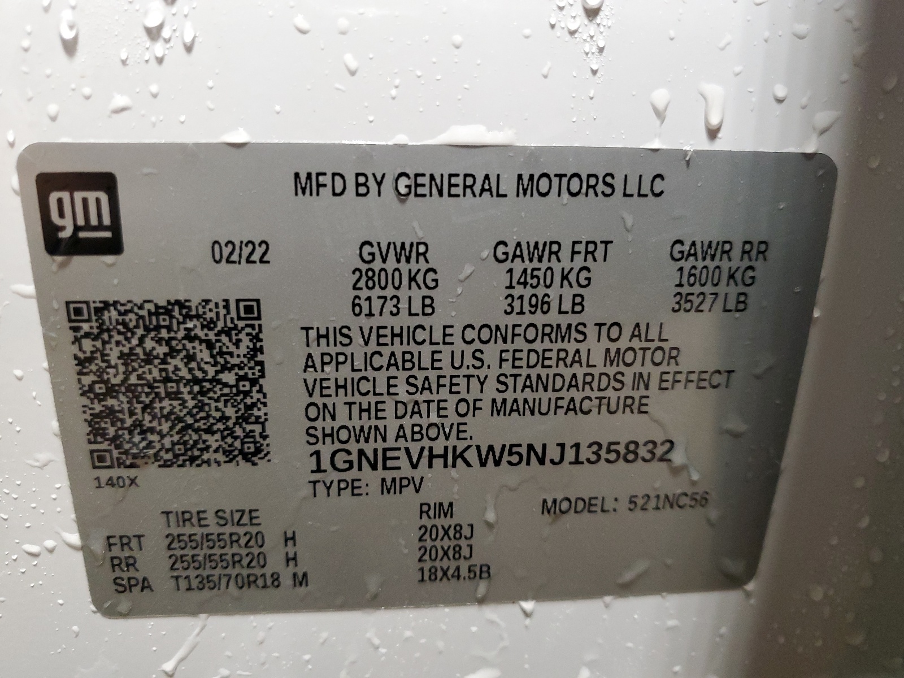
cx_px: 452
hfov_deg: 67.3
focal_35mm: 26
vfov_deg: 53.1
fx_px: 679
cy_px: 339
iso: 296
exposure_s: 1/24
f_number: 1.5
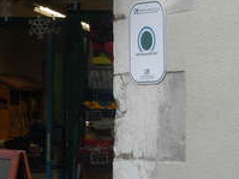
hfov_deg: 9.2
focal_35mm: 211
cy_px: -23
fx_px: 1456
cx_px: -97
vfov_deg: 7.0
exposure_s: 1/166
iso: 79
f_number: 3.5
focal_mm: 11.5
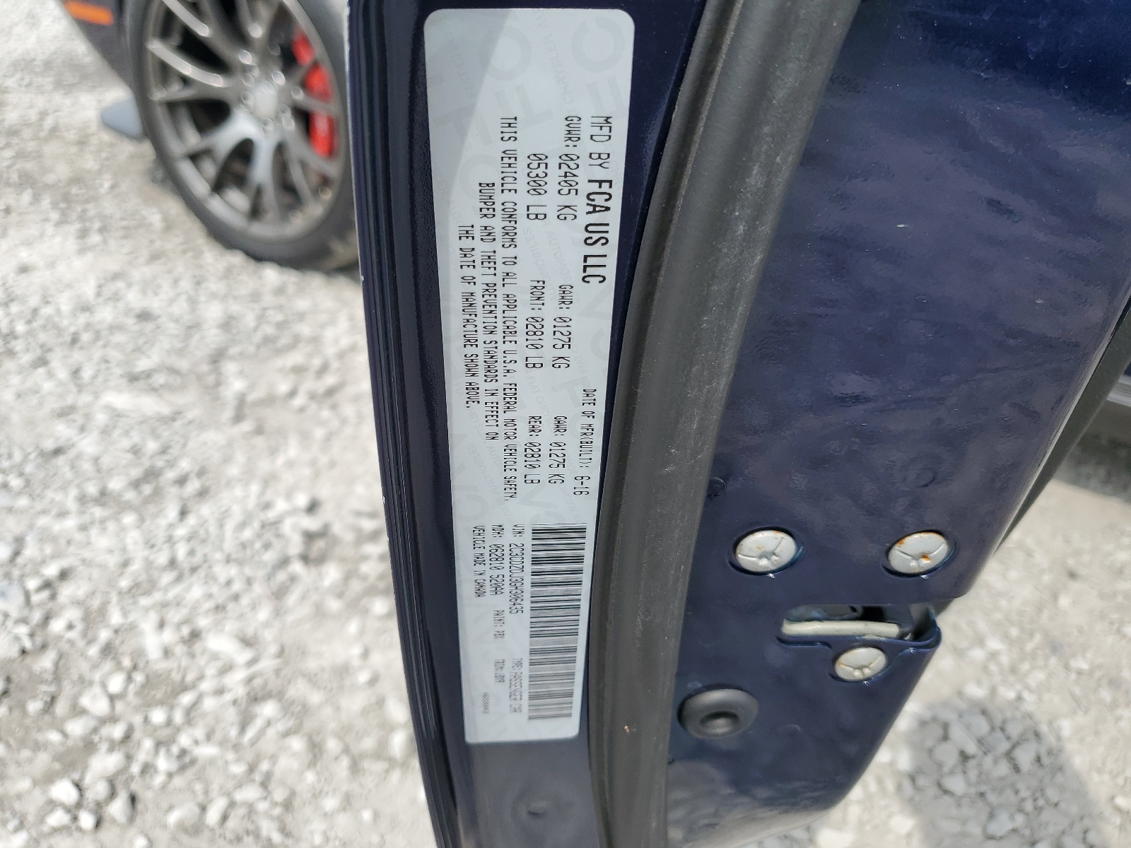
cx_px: 566
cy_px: 424
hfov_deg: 67.3
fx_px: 849
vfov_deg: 53.1
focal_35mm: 26
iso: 50
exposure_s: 1/1429
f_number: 1.5
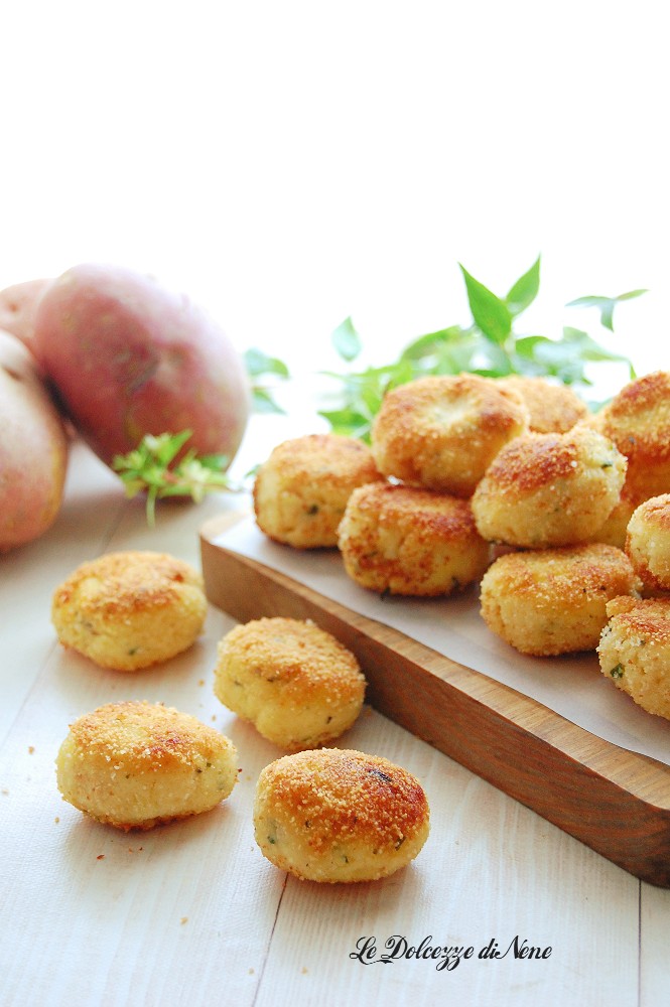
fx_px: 2097
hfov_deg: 18.2
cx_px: 335
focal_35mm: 75
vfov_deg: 27.0
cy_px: 504
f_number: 5.6
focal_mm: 50
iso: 800
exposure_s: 1/50
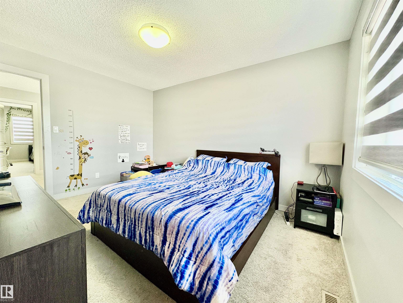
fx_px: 163
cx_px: 202
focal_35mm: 14
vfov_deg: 85.7
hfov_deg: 102.1
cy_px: 152
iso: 320
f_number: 2.2
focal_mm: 2.22
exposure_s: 1/60
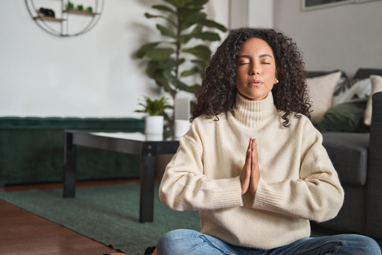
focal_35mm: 57
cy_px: 128
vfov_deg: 23.8
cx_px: 191
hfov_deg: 35.0
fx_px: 605
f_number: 2.8
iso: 1600
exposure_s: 1/320
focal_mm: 57
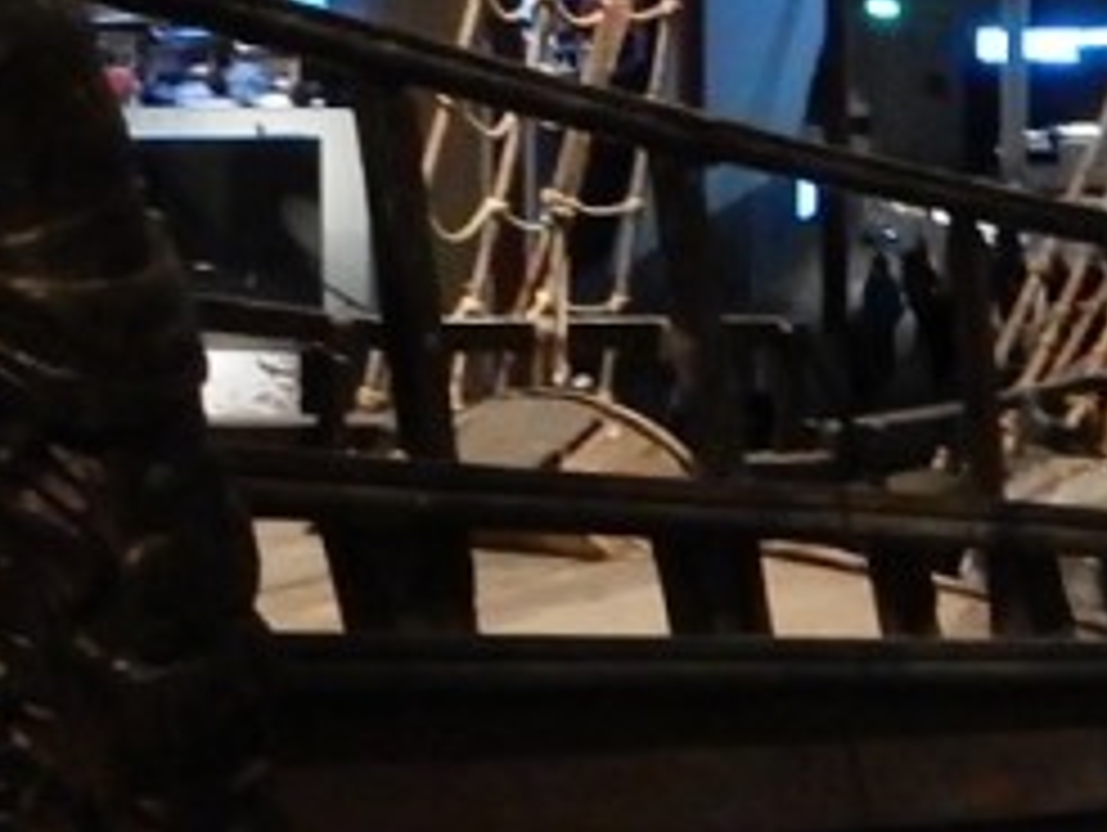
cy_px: 45
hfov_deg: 15.0
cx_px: 1008
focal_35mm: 130
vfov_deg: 11.3
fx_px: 4161
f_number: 3.7
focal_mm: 4.5
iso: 800
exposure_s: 1/4
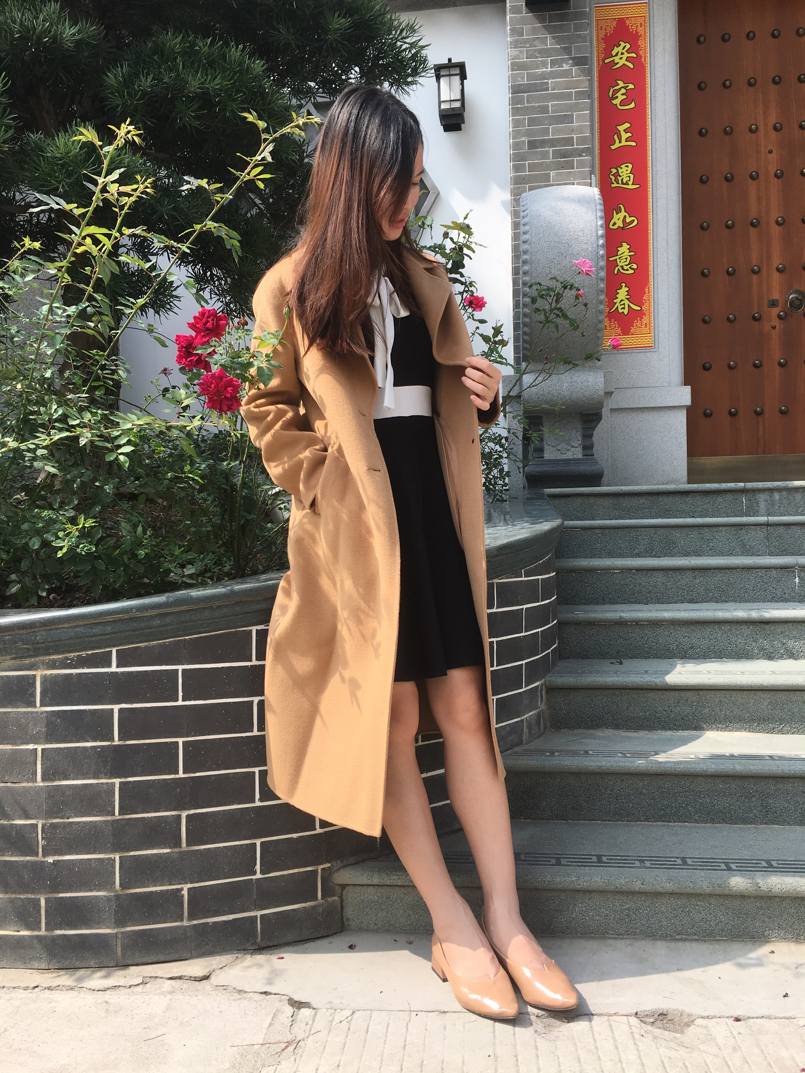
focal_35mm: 29
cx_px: 402
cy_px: 536
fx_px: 899
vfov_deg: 61.7
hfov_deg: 48.2
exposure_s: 1/894
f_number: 2.2
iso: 25
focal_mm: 4.15
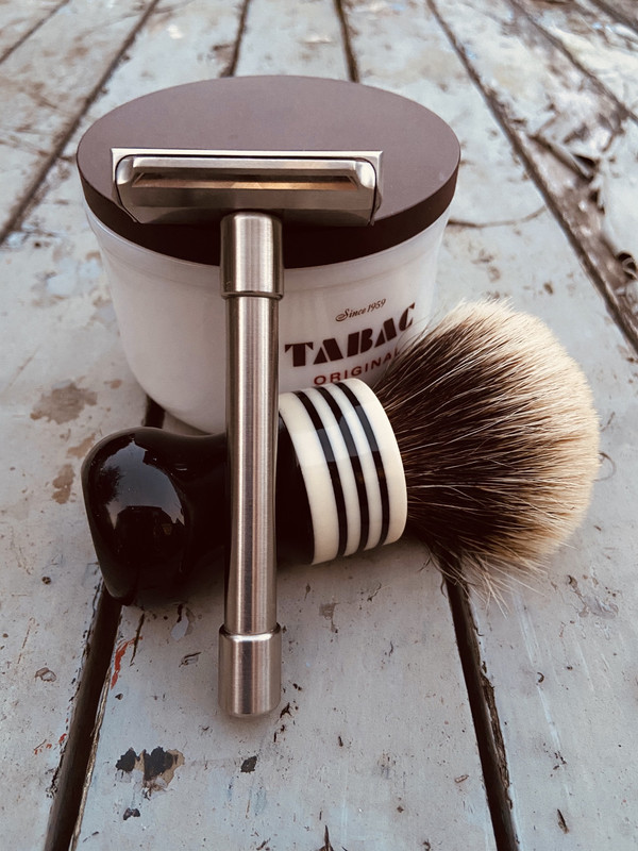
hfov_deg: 53.1
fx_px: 639
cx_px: 319
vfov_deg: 67.3
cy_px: 426
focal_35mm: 26
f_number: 1.8
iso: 800
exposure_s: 1/25
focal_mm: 4.25
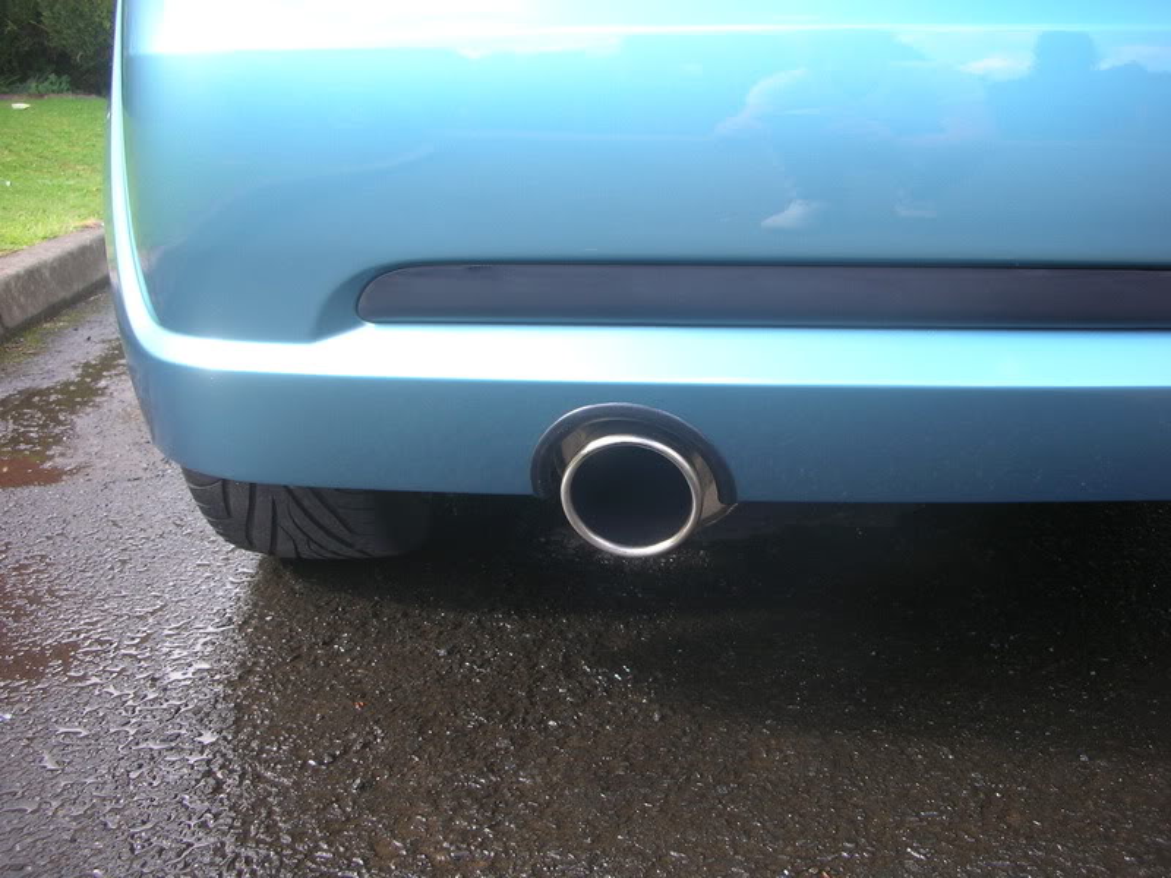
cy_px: 439
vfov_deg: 40.7
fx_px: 1184
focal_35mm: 35
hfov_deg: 52.6
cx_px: 586
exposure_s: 1/55.1
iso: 50
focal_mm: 5.8
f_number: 3
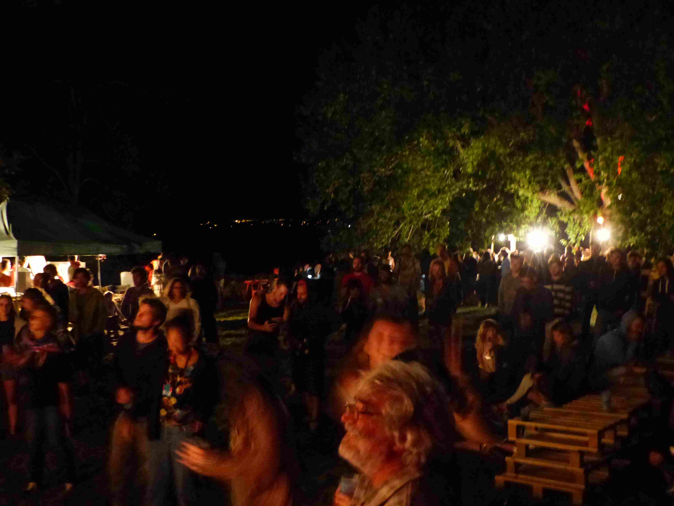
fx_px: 779
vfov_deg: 36.0
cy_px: 253
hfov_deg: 46.8
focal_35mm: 40
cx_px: 337
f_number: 2.8
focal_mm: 7.1
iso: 1600
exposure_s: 1/4
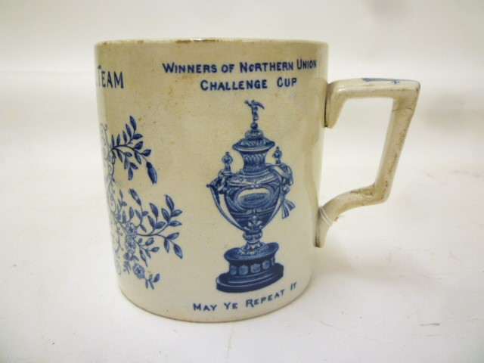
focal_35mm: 29
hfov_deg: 61.7
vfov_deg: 48.2
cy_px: 182
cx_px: 242
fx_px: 405
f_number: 3.3
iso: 320
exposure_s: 1/30
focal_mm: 5.2
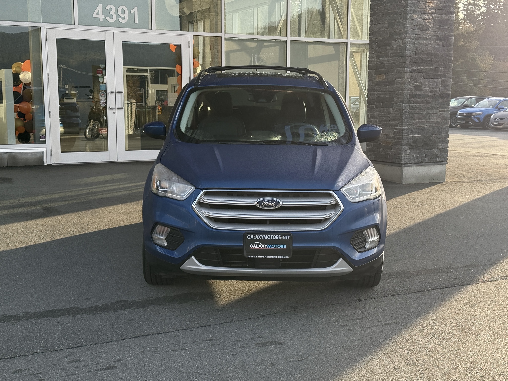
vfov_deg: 30.3
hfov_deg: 39.7
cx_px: 254
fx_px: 704
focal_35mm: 48
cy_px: 190
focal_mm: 6.76
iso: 64
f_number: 1.78
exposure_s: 1/596
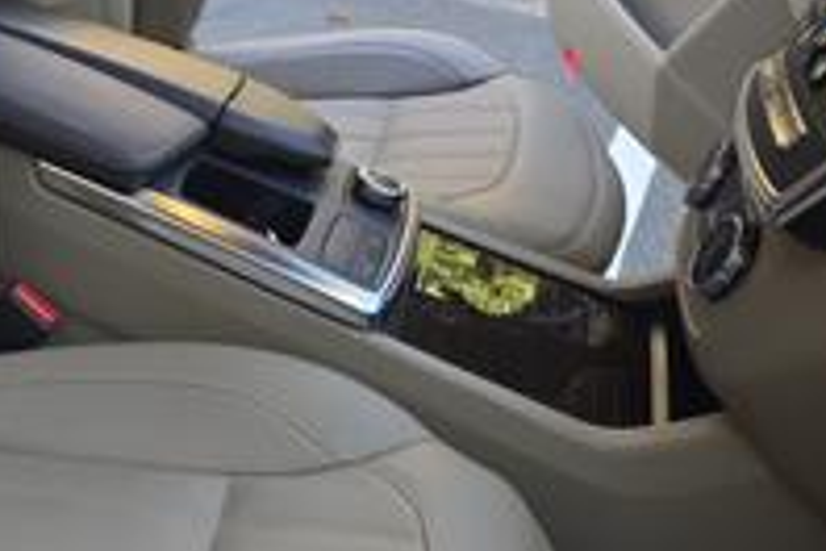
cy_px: 238
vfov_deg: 22.2
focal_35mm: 61
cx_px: -196
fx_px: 1400
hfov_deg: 28.2
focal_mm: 5.4
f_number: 1.8
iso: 40
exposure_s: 1/120
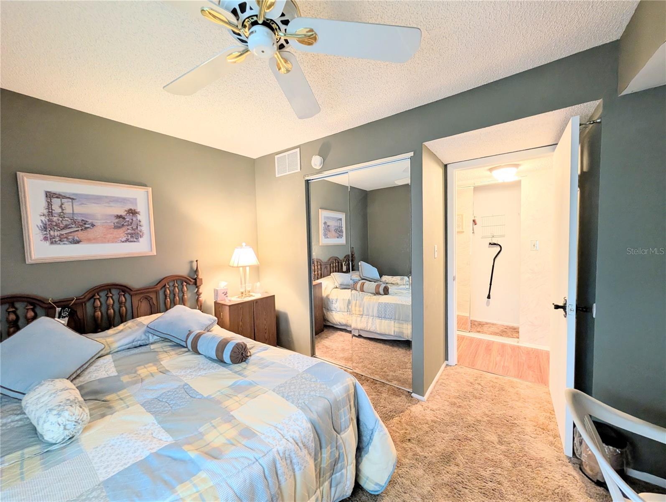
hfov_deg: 110.5
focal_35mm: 12
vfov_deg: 94.6
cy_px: 251
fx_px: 231
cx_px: 333
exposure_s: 1/40
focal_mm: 2.02
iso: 127
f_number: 1.7
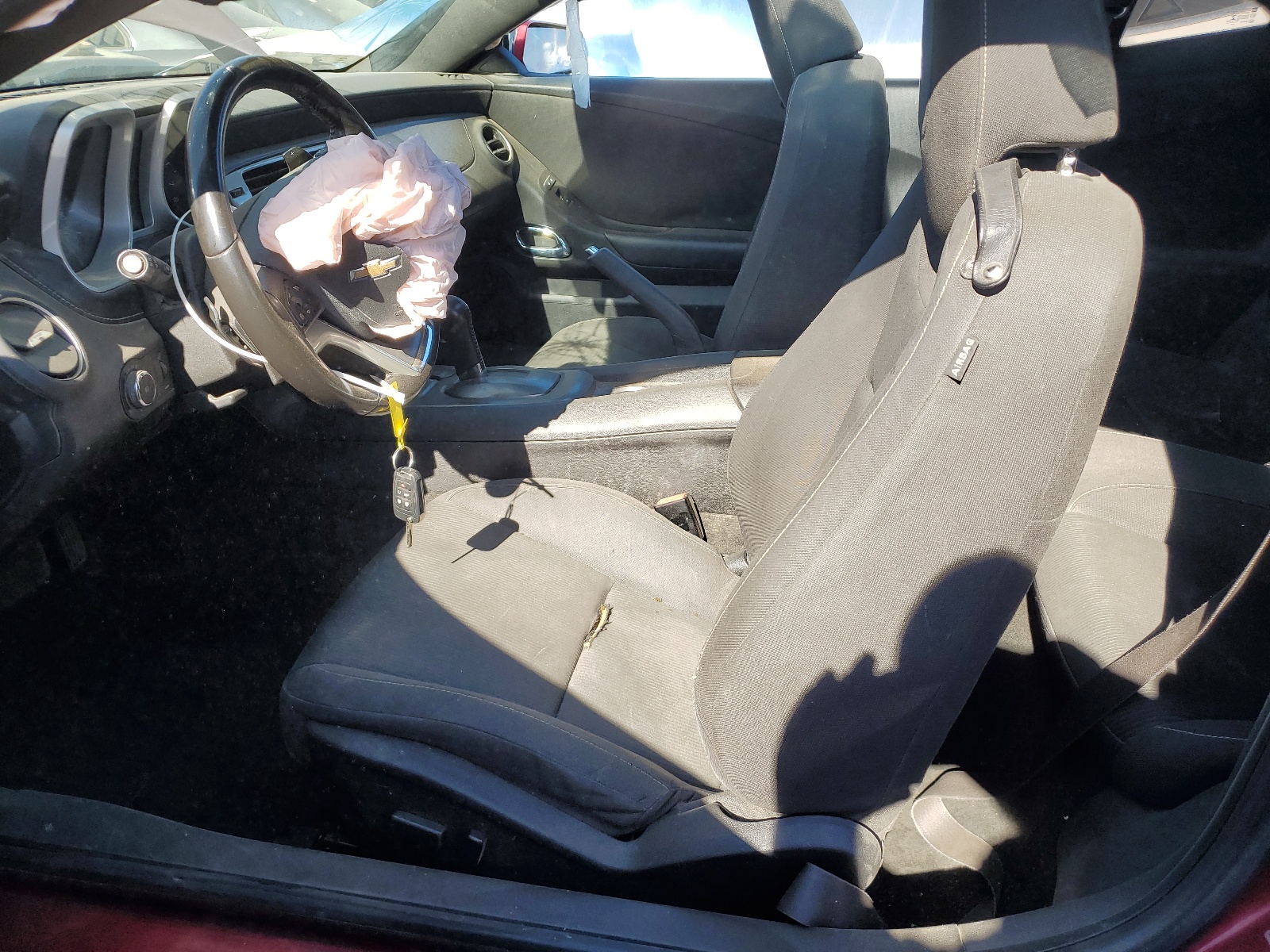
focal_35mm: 26
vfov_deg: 53.1
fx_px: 954
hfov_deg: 67.3
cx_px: 635
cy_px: 476
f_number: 1.5
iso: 50
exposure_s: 1/714
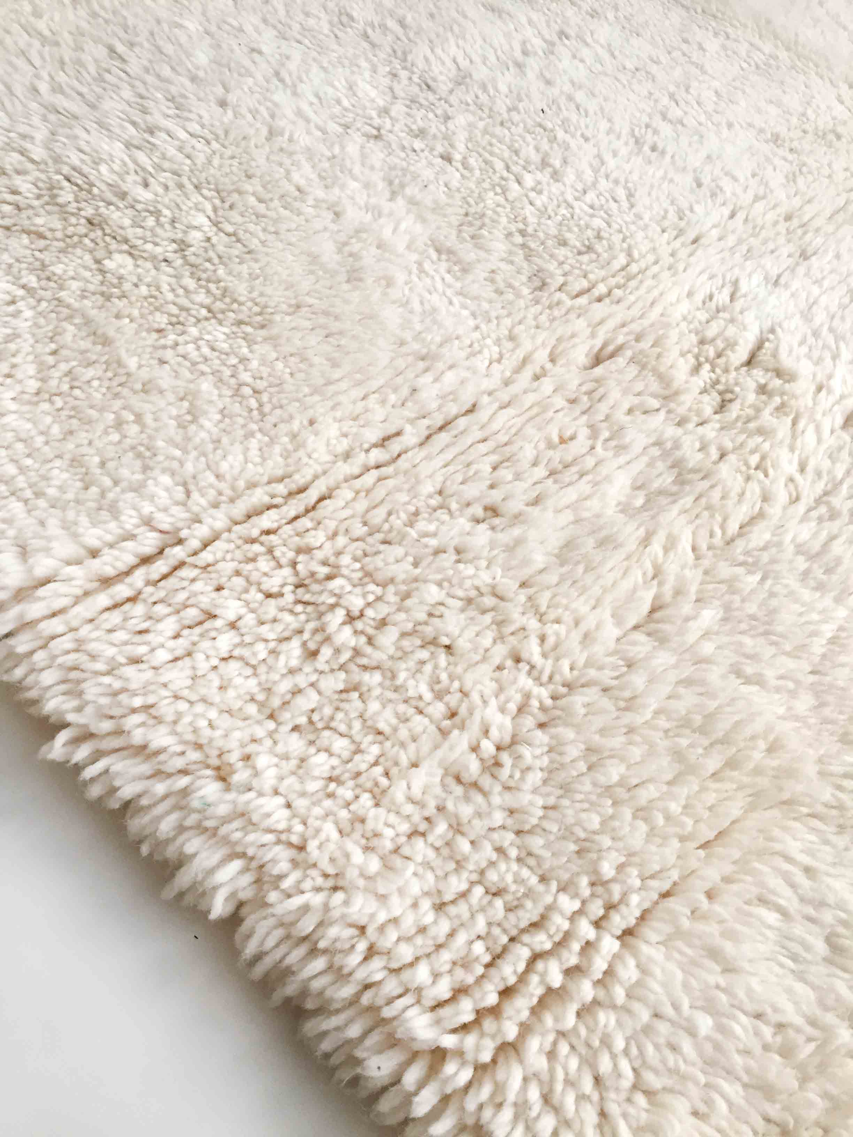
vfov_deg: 61.7
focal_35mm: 29
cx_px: 426
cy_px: 568
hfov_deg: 48.2
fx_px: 953
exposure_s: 1/33
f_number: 2.2
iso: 50
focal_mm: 4.15
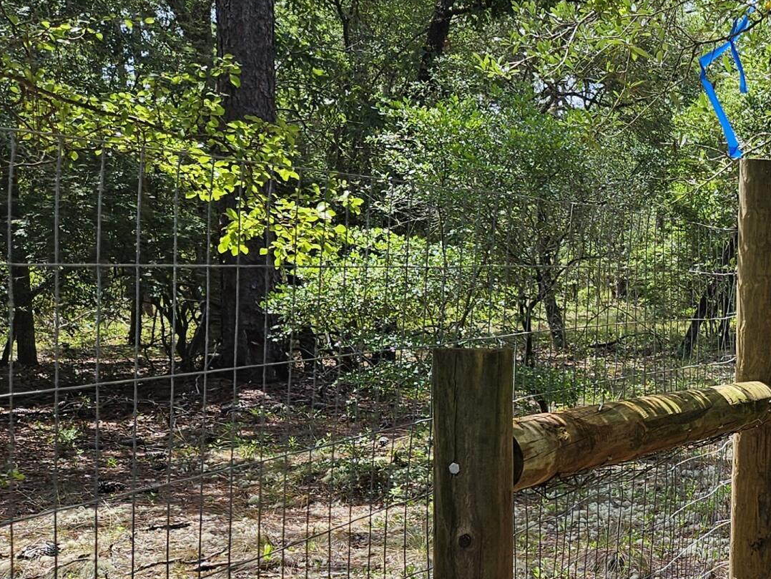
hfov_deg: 26.9
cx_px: 918
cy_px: 439
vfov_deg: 22.7
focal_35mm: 64
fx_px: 1426
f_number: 1.8
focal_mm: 5.4
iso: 25
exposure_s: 1/645
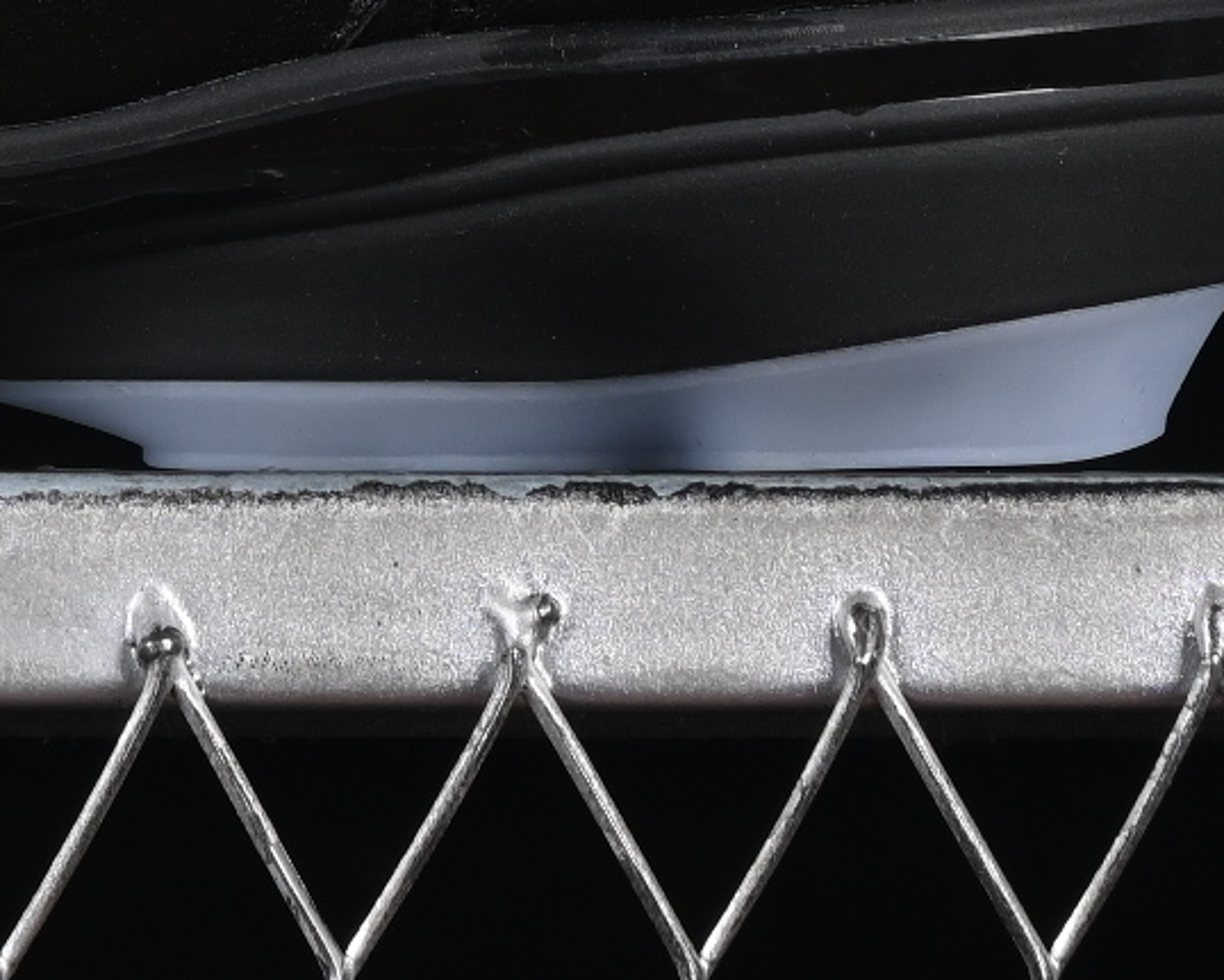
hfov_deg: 5.3
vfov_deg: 4.2
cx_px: -578
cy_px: -848
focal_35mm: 364
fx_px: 13193
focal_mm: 50
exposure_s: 1/60
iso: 160
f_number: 6.3
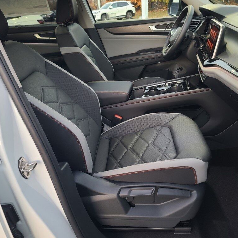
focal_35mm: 30
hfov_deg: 54.0
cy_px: 121
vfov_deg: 54.0
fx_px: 233
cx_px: 109
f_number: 1.8
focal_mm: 7
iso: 320
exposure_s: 1/40
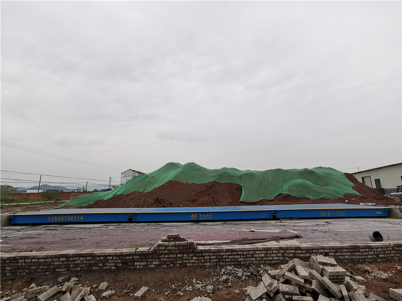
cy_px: 150
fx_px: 197
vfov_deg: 74.7
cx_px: 201
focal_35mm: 17
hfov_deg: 91.0
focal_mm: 2.26
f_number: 2.2
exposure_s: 1/602
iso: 50
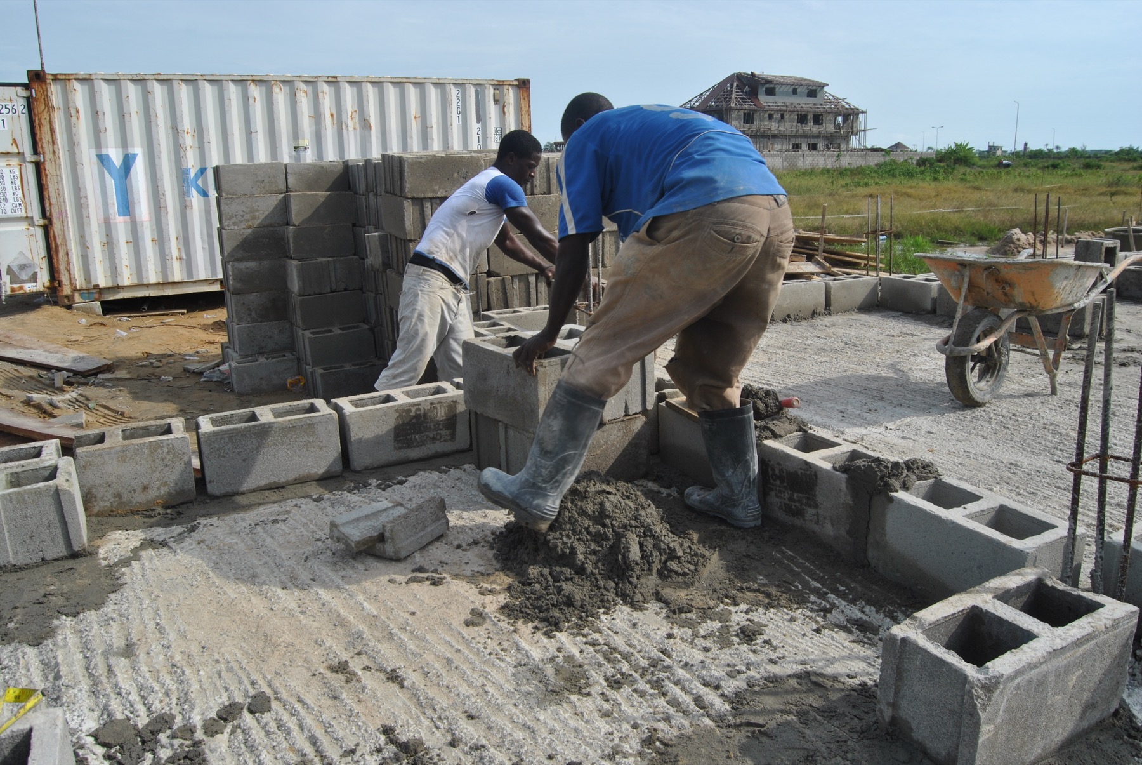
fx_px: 858
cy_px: 382
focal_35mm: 27
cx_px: 571
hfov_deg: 67.3
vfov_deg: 48.1
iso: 100
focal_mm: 18
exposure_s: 1/250
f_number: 8
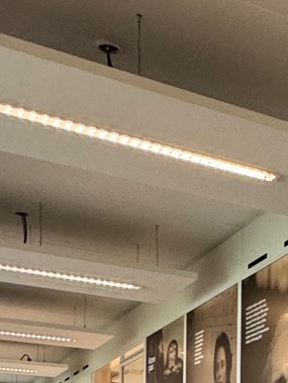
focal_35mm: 74
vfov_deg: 23.6
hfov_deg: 16.2
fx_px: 820
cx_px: 548
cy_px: 482
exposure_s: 1/50
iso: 200
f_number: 2.2
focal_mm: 2.22
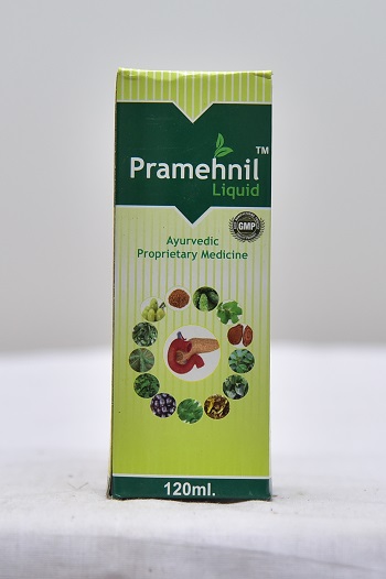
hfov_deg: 14.8
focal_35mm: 92
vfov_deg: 22.2
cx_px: 193
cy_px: 290
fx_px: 1482
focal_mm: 92
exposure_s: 1/125
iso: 1600
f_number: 4
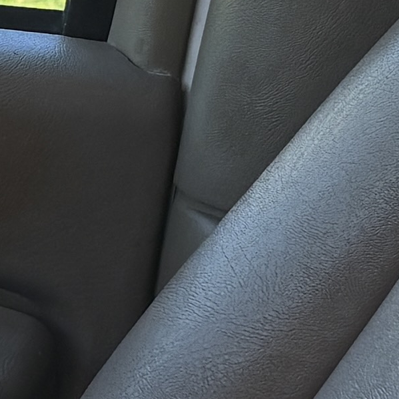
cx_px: -190
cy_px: 97
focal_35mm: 219
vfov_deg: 8.0
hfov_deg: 7.8
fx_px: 2856
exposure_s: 1/550
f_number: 1.6
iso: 50
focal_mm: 5.96
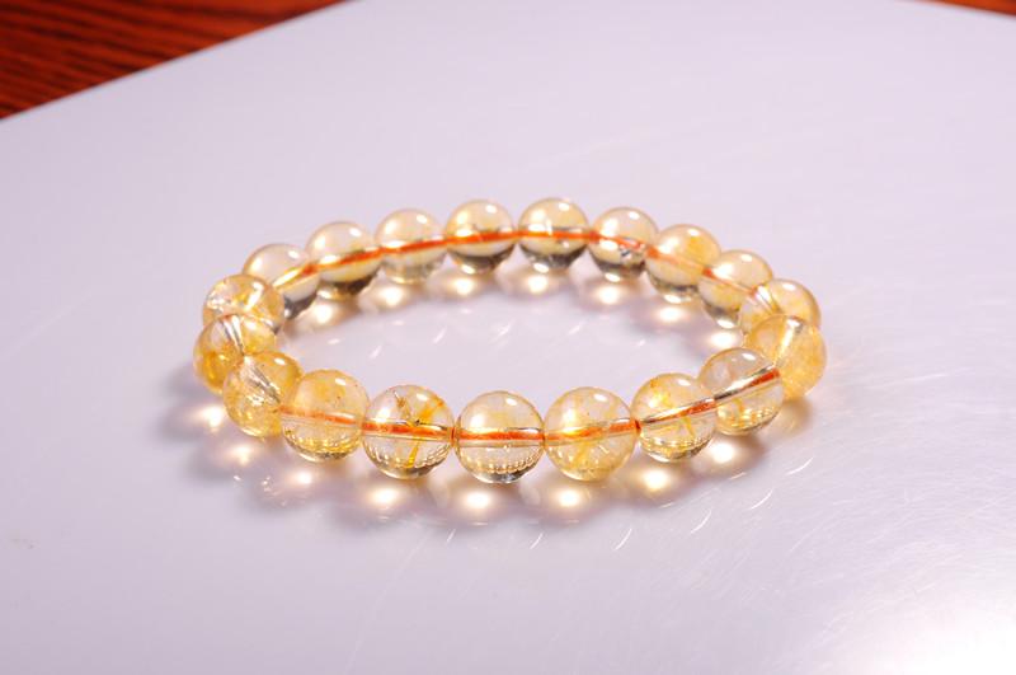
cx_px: 508
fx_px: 1480
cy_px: 338
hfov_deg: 37.9
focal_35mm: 52
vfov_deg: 25.7
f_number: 13
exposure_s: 1/125
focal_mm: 35
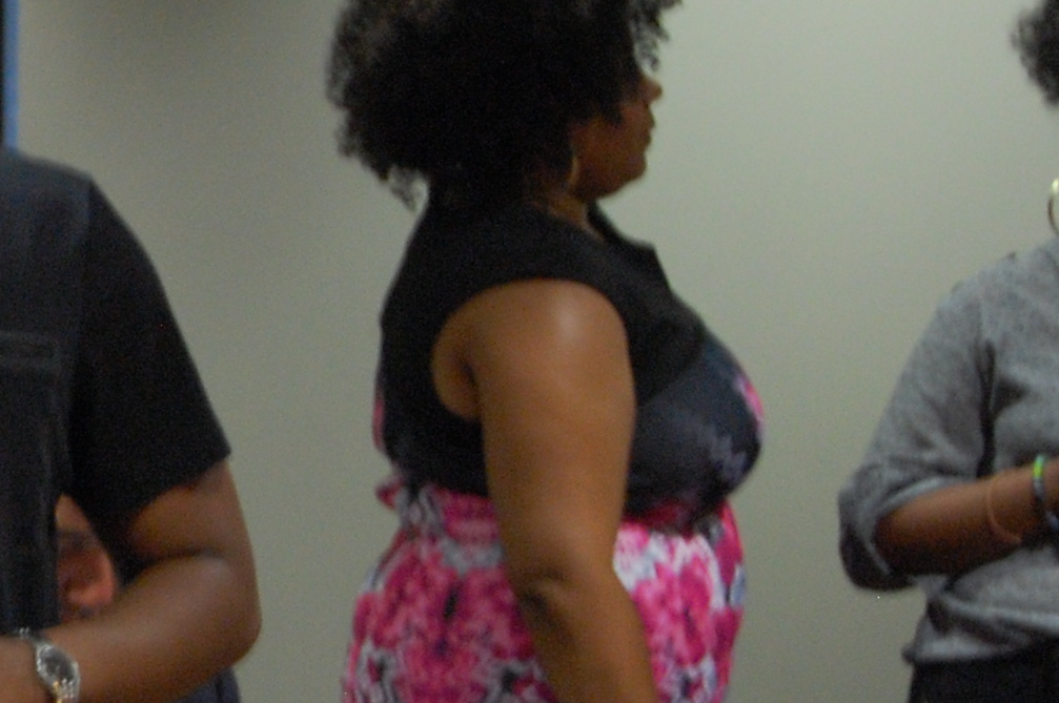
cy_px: 213
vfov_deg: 5.6
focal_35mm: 246
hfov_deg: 8.2
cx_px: -471
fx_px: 7243
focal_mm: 55
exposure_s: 1/8
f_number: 5.6
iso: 1100
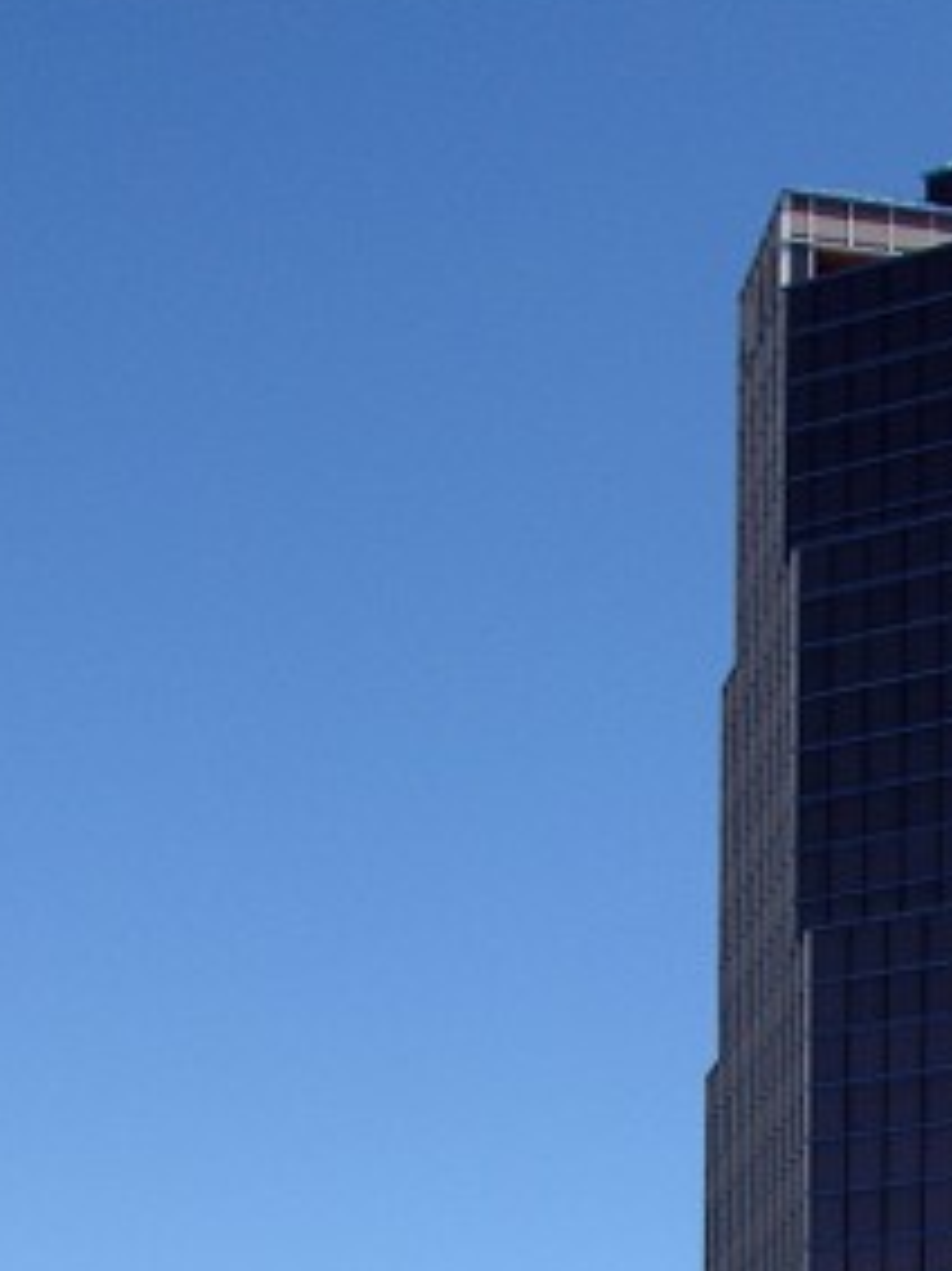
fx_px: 3633
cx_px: 1109
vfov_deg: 19.1
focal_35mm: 99
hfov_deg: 14.5
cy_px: 1370
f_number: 8
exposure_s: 1/159
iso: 50
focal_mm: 8.9
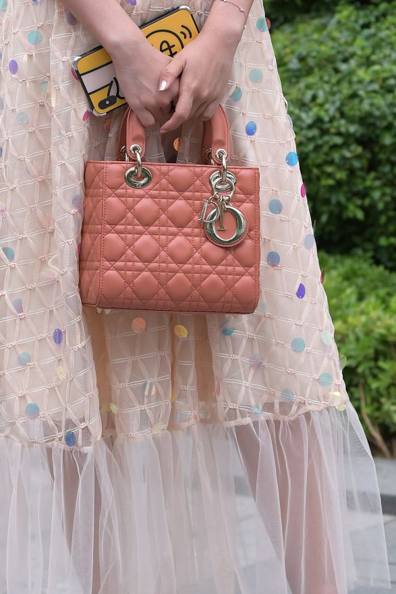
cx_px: 146
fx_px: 4787
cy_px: 131
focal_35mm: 290
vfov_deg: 7.1
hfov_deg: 4.7
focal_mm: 86
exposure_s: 1/400
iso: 125
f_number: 4
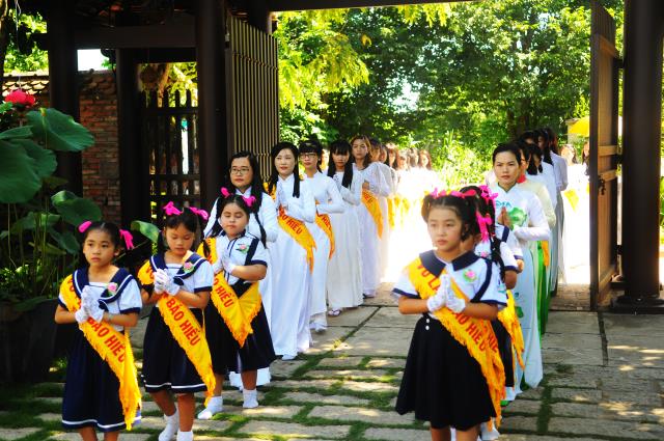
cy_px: 220
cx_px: 332
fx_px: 967
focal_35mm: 52
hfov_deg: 37.9
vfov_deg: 25.7
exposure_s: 1/640
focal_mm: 35
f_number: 2.8
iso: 400
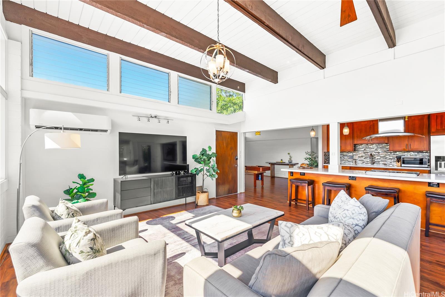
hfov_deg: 104.2
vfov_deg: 81.3
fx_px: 173
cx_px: 222
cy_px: 148
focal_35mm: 14
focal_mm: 14
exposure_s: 1/60
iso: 64
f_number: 7.1
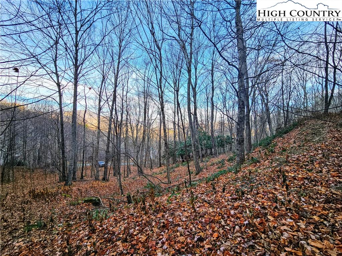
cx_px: 171
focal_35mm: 13
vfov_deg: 89.9
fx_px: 128
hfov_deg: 106.2
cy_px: 128
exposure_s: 1/315
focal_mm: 2.2
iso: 50
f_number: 2.2
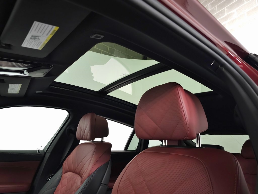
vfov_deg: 58.9
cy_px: 97
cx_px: 129
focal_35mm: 23
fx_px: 171
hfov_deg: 73.9
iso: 160
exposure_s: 1/60
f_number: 1.7
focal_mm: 6.3
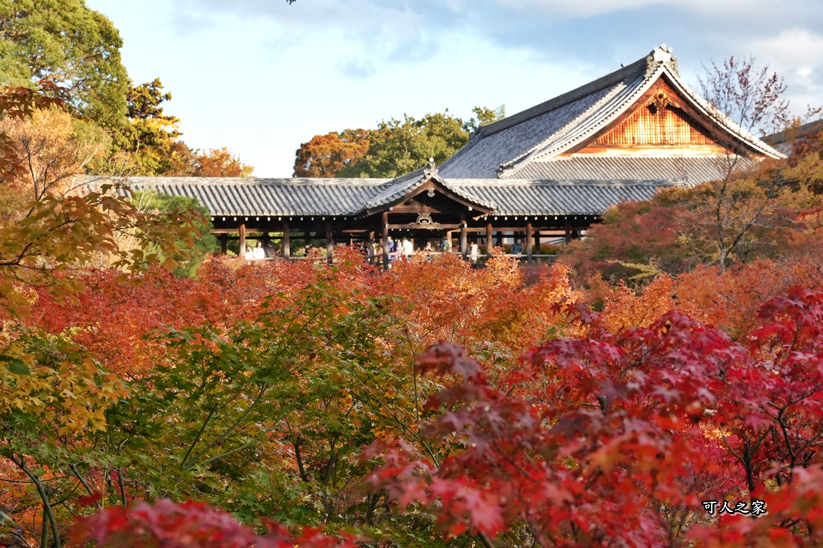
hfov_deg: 27.7
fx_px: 1669
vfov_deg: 18.7
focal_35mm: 73
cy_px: 274
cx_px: 412
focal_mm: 49.1
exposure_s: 1/640
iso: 1000
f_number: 6.3
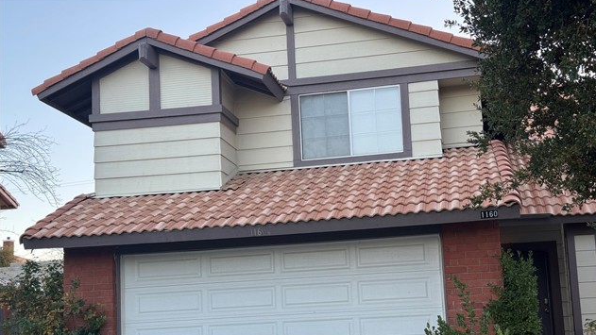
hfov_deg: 39.2
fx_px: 838
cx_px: 301
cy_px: 221
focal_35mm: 53
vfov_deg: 22.6
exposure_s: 1/167
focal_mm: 6.76
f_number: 1.78
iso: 50
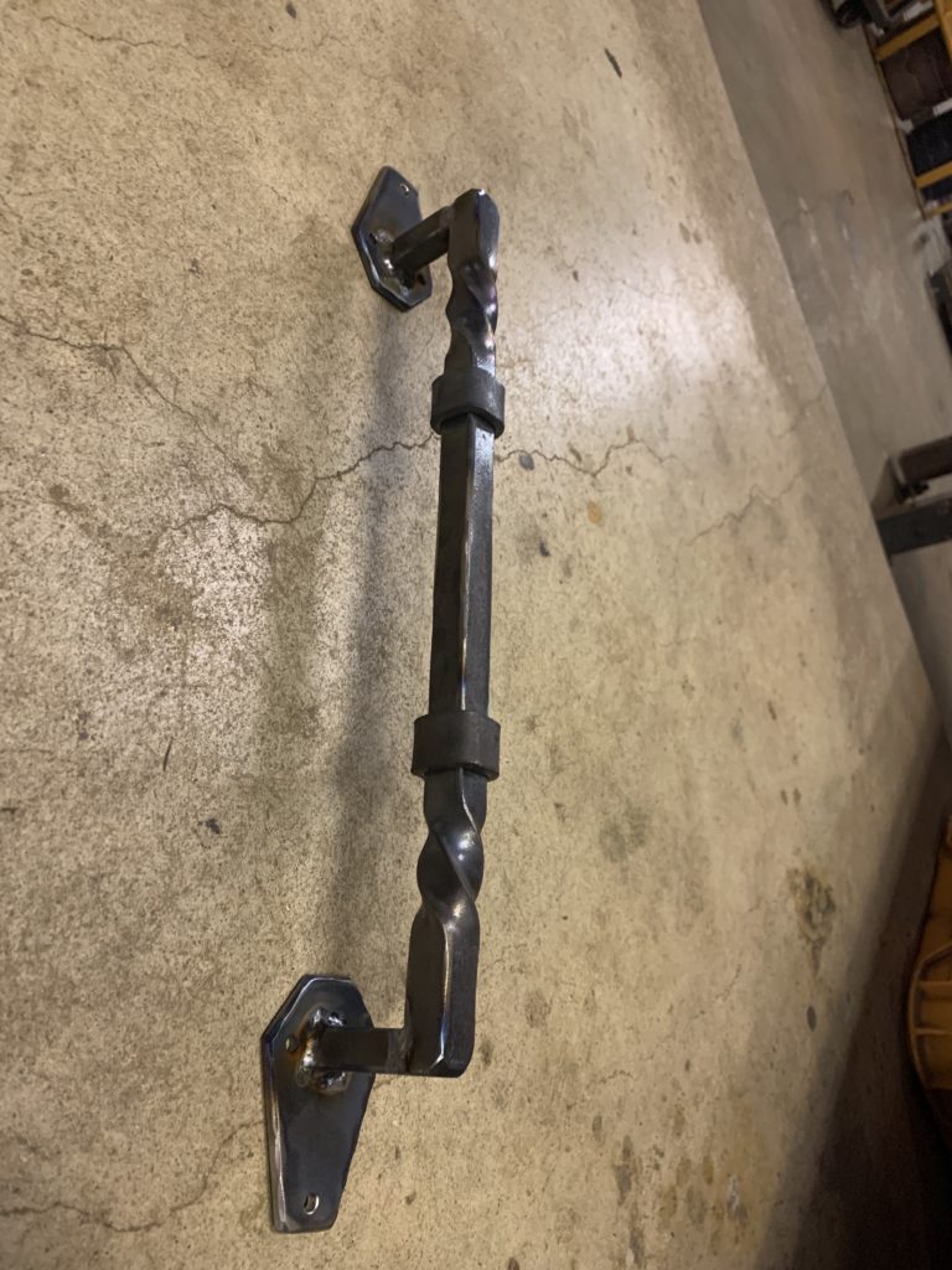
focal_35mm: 26
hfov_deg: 53.1
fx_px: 953
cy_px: 635
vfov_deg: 67.3
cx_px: 476
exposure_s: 1/30
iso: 320
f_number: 1.8
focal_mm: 4.25
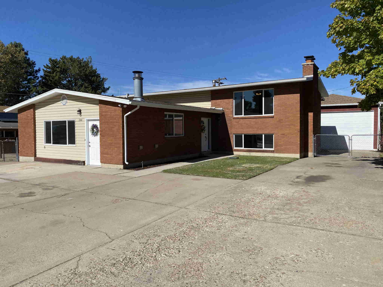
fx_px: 288
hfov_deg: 67.3
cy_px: 144
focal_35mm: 26
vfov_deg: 53.1
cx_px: 192
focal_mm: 4.25
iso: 32
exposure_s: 1/4608
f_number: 1.8
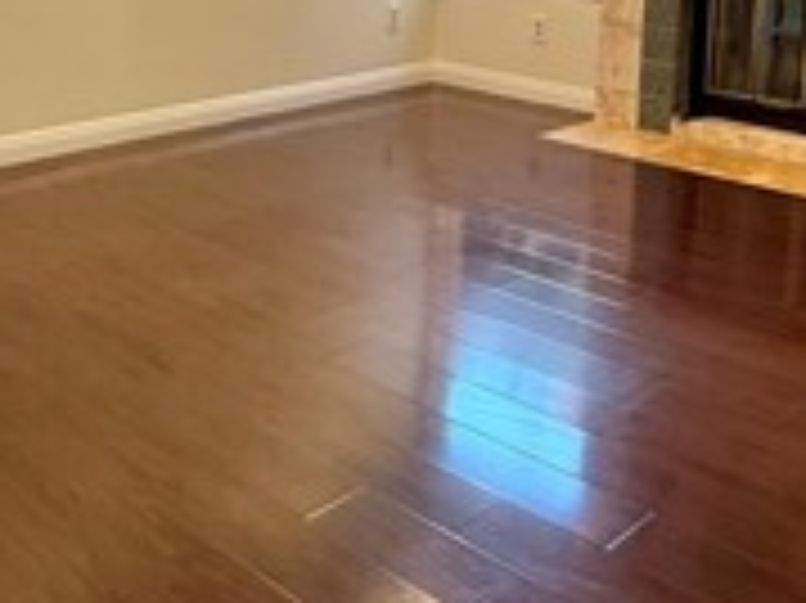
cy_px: -22
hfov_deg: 37.7
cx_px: 248
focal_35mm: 50
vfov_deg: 27.2
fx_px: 1163
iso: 320
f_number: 2.2
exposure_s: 1/120
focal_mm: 2.22
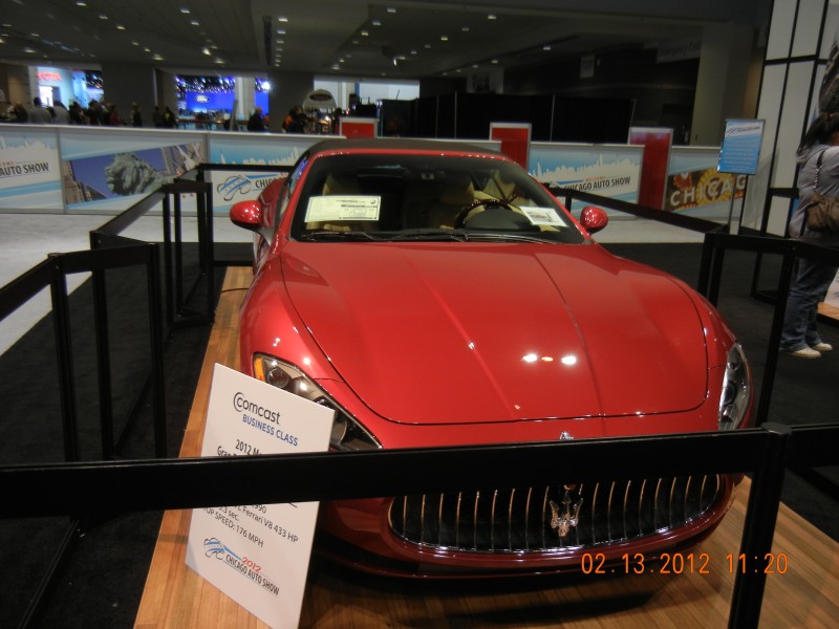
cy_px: 314
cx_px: 420
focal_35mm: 30
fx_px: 727
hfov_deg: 60.0
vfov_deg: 46.8
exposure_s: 1/45
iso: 160
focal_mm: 5.4
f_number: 3.5
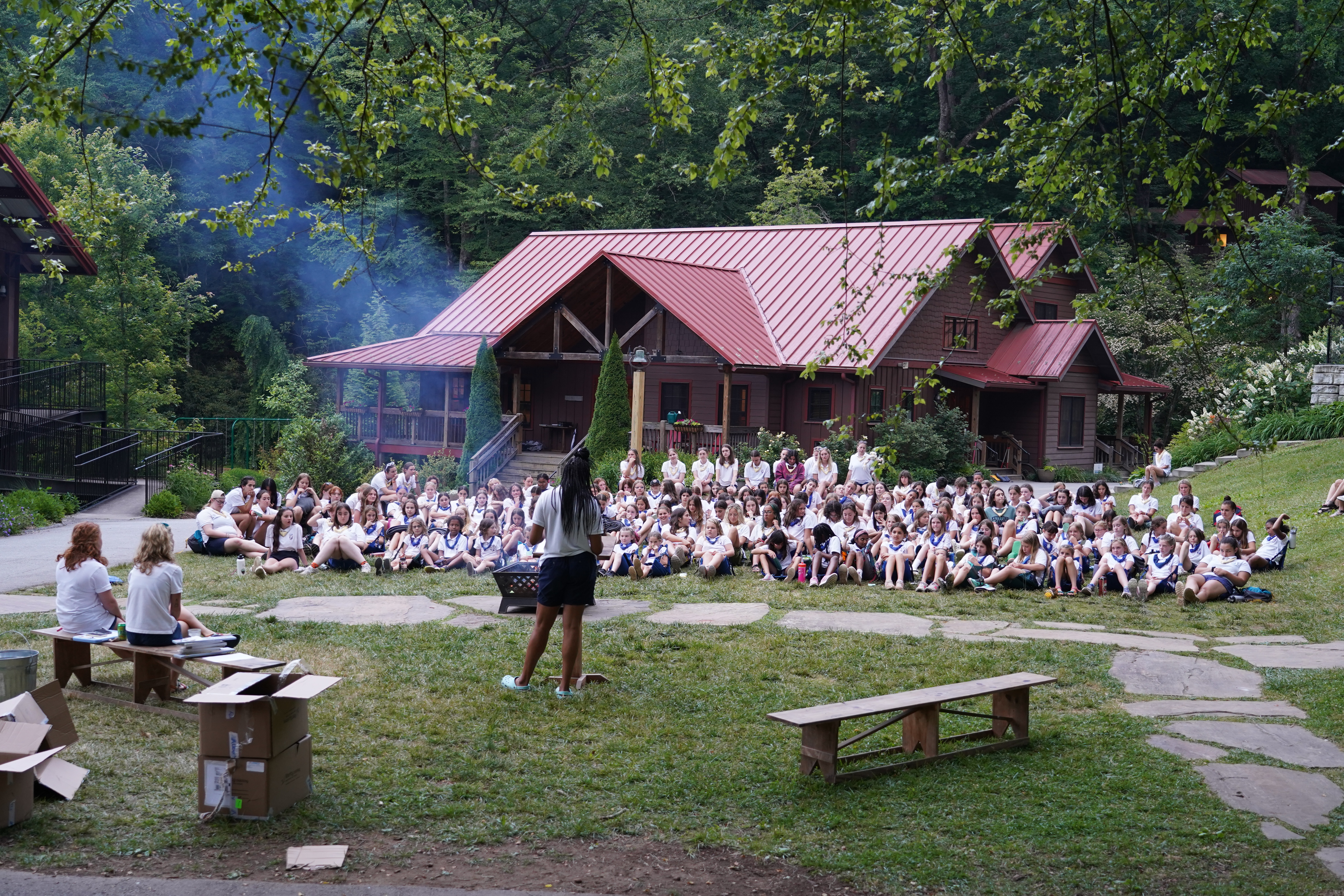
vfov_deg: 31.2
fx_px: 1605
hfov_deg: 45.4
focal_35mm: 43
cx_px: 672
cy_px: 448
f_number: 4
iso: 1250
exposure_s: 1/160
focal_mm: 43
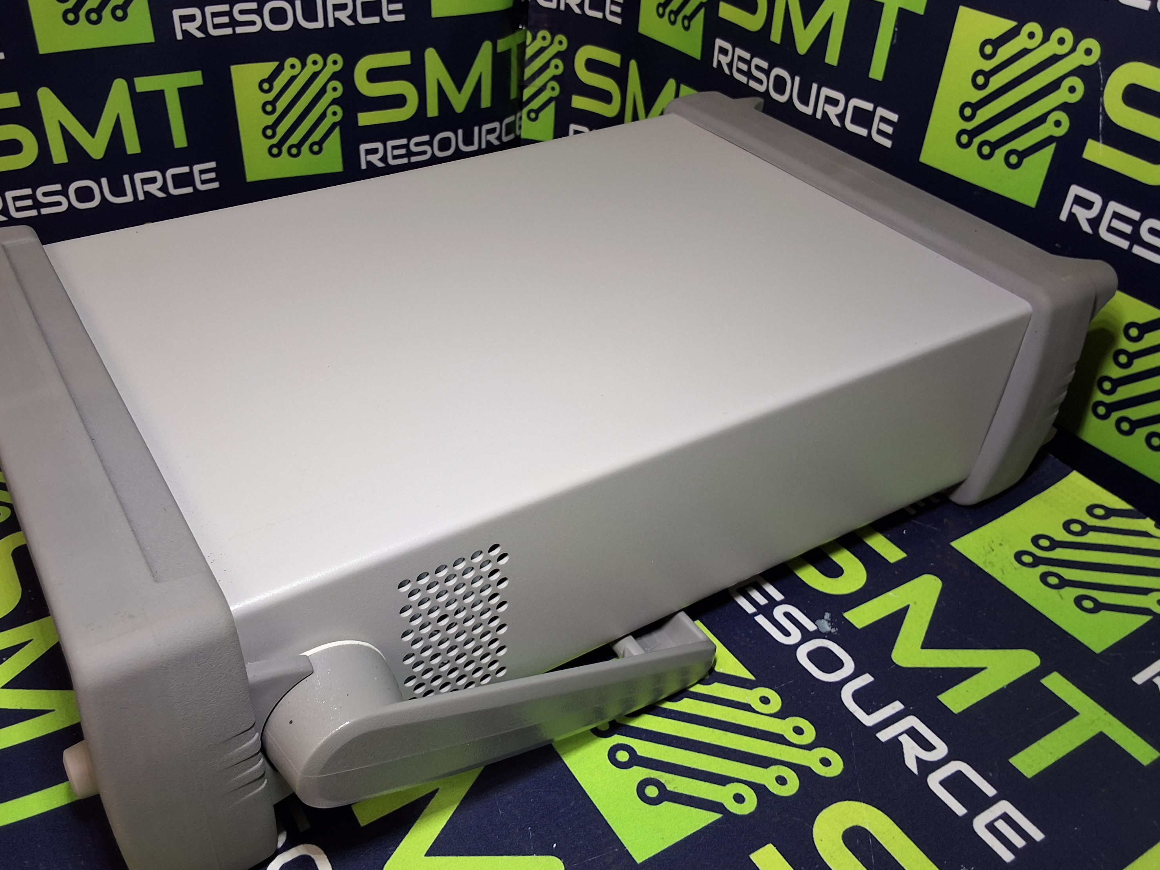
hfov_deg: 58.2
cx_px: 519
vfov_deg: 45.4
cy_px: 442
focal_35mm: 31
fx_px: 1039
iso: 50
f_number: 1.9
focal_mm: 2.91
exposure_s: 1/40
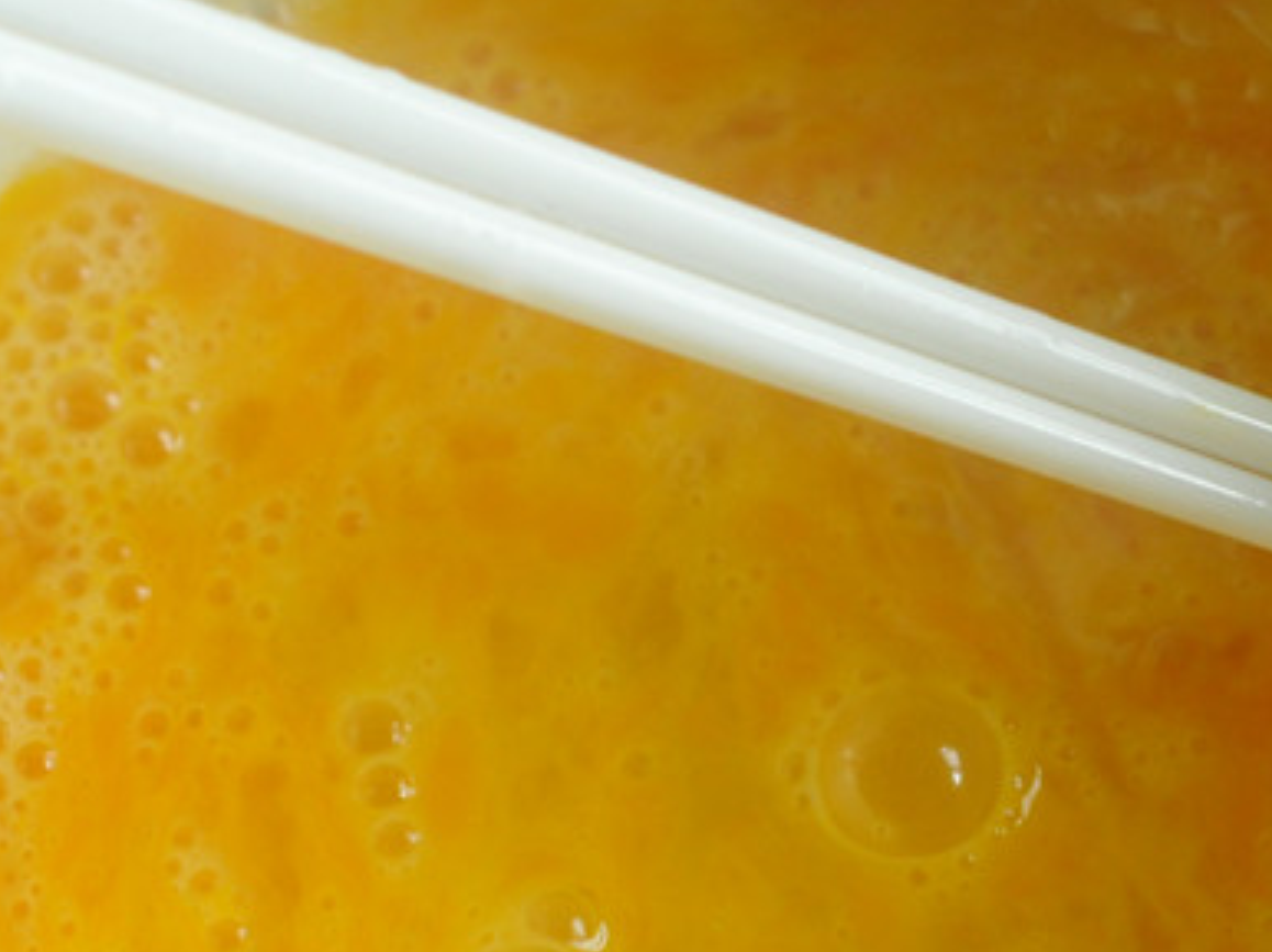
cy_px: 754
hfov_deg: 12.1
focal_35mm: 163
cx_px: 773
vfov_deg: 9.1
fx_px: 5986
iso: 1100
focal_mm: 50
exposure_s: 1/30
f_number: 3.2
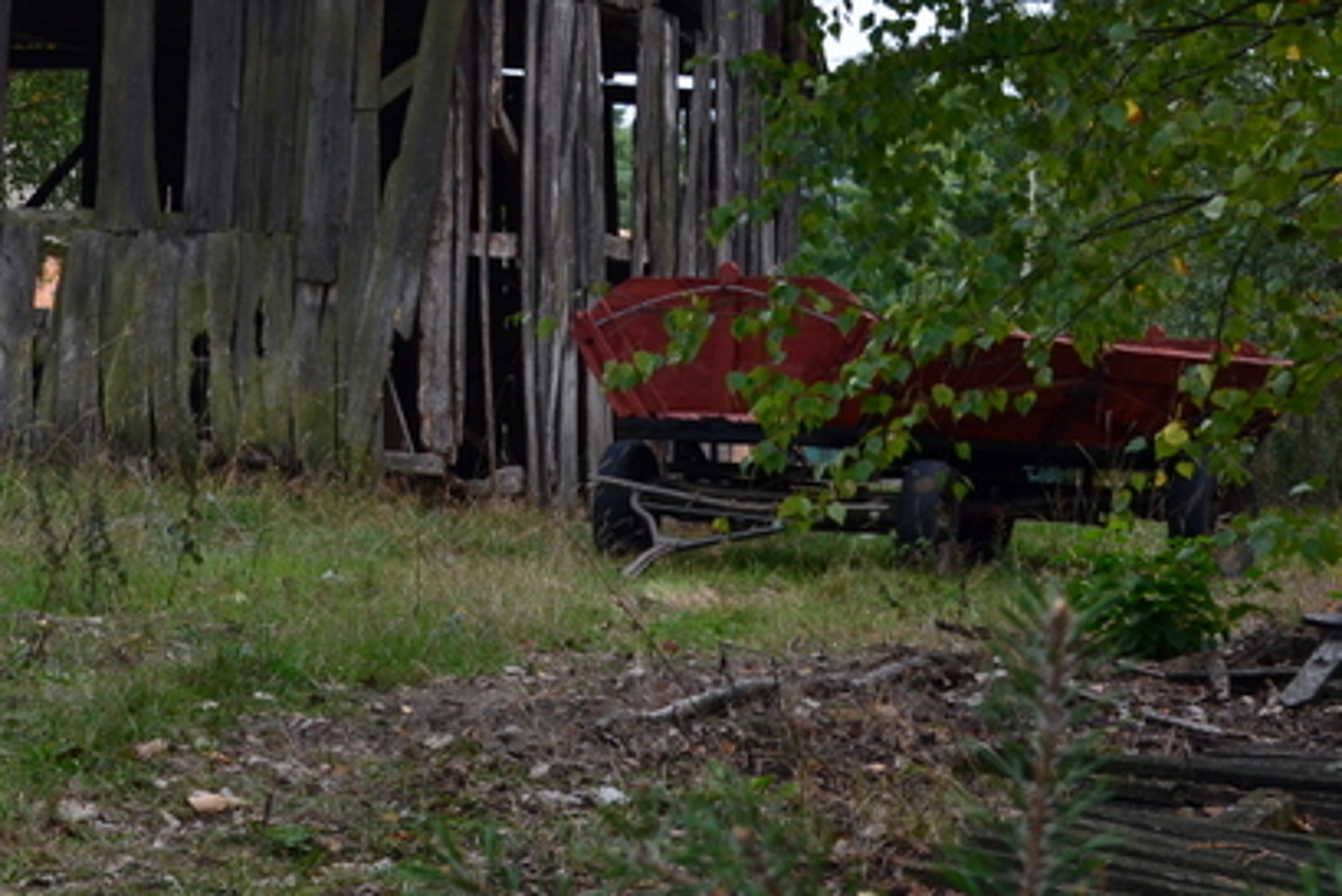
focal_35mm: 94
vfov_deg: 14.4
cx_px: 223
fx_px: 3505
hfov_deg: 21.3
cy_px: 95
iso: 400
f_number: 10
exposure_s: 1/200
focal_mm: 32
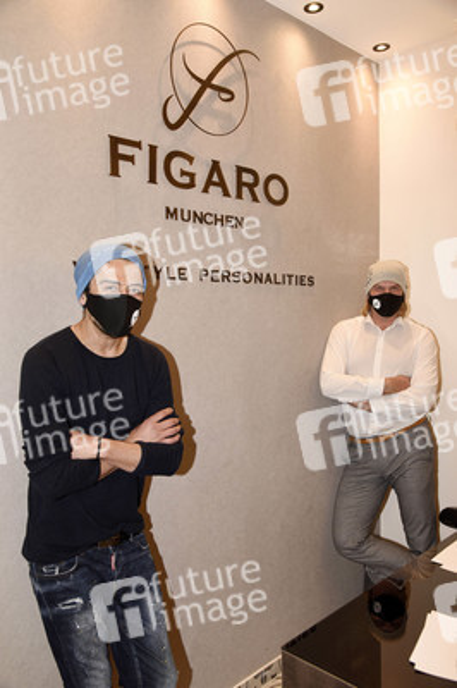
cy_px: 344
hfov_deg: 42.3
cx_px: 228
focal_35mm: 31
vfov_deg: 60.3
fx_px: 591
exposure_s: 1/125
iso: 1250
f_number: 6.3
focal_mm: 31
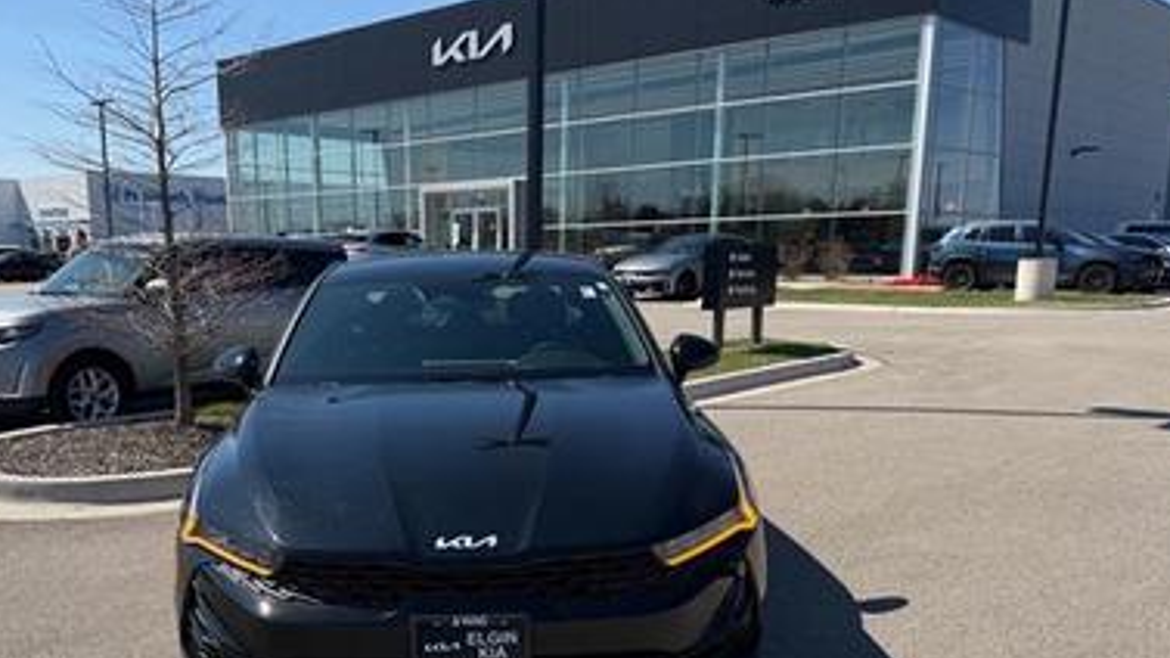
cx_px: 459
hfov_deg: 56.1
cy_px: 521
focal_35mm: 35
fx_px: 1086
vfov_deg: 32.8
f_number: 1.78
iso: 80
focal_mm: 6.76
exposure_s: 1/3953
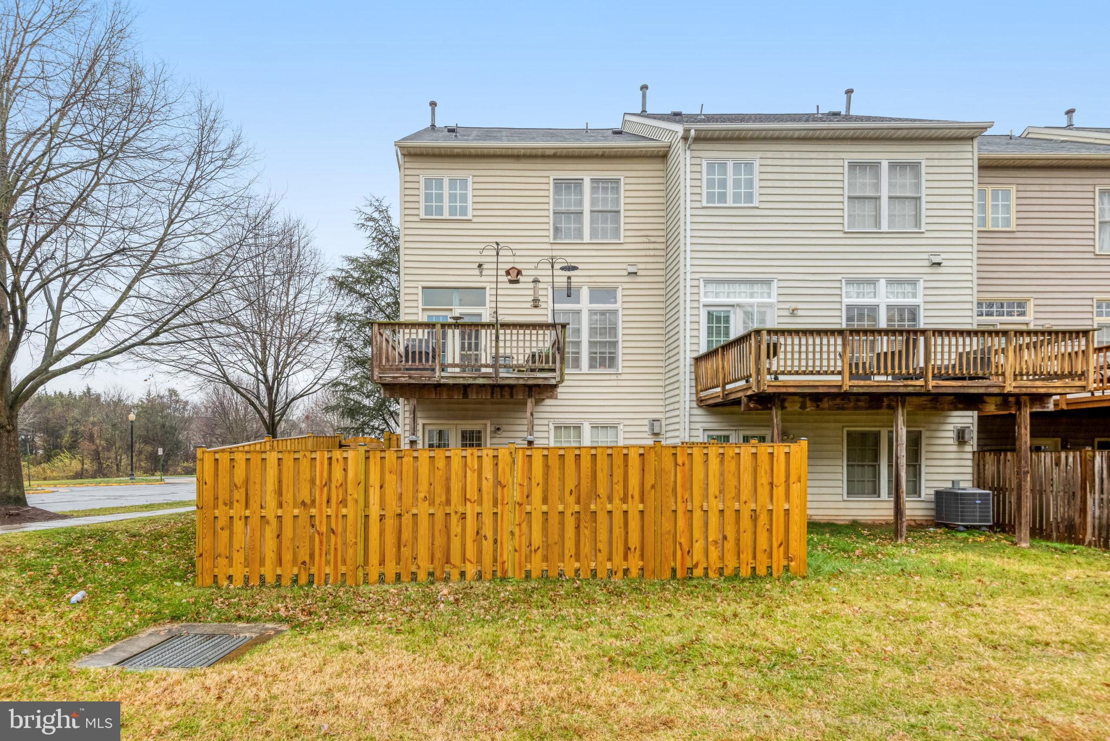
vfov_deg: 70.5
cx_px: 555
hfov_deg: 93.3
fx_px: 524
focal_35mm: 17
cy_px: 370
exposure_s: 1/100
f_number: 8
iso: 400
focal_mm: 17
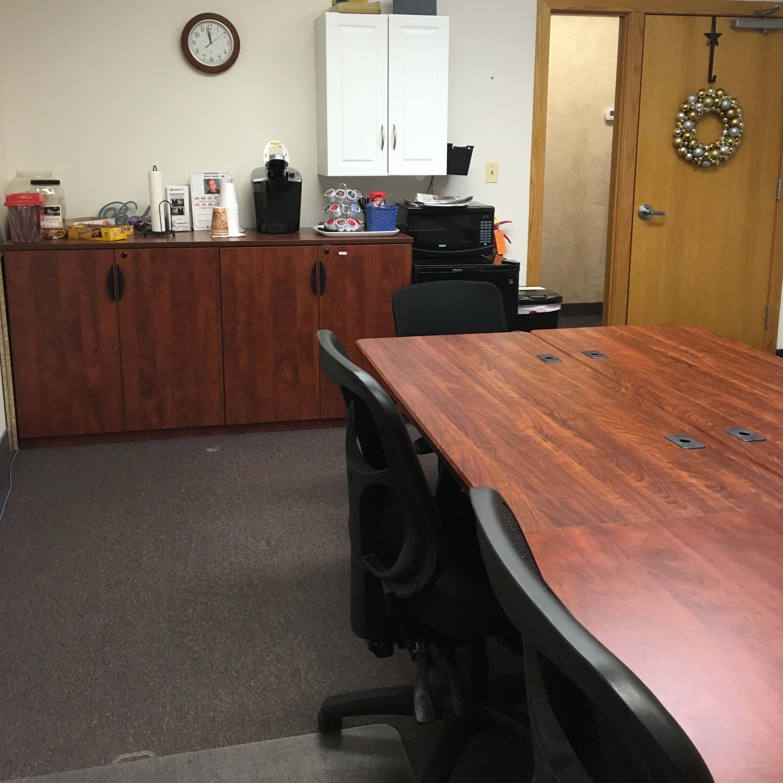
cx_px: 391
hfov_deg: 47.2
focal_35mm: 35
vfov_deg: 47.0
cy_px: 327
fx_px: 896
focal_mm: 4.15
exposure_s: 1/30
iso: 100
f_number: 2.2
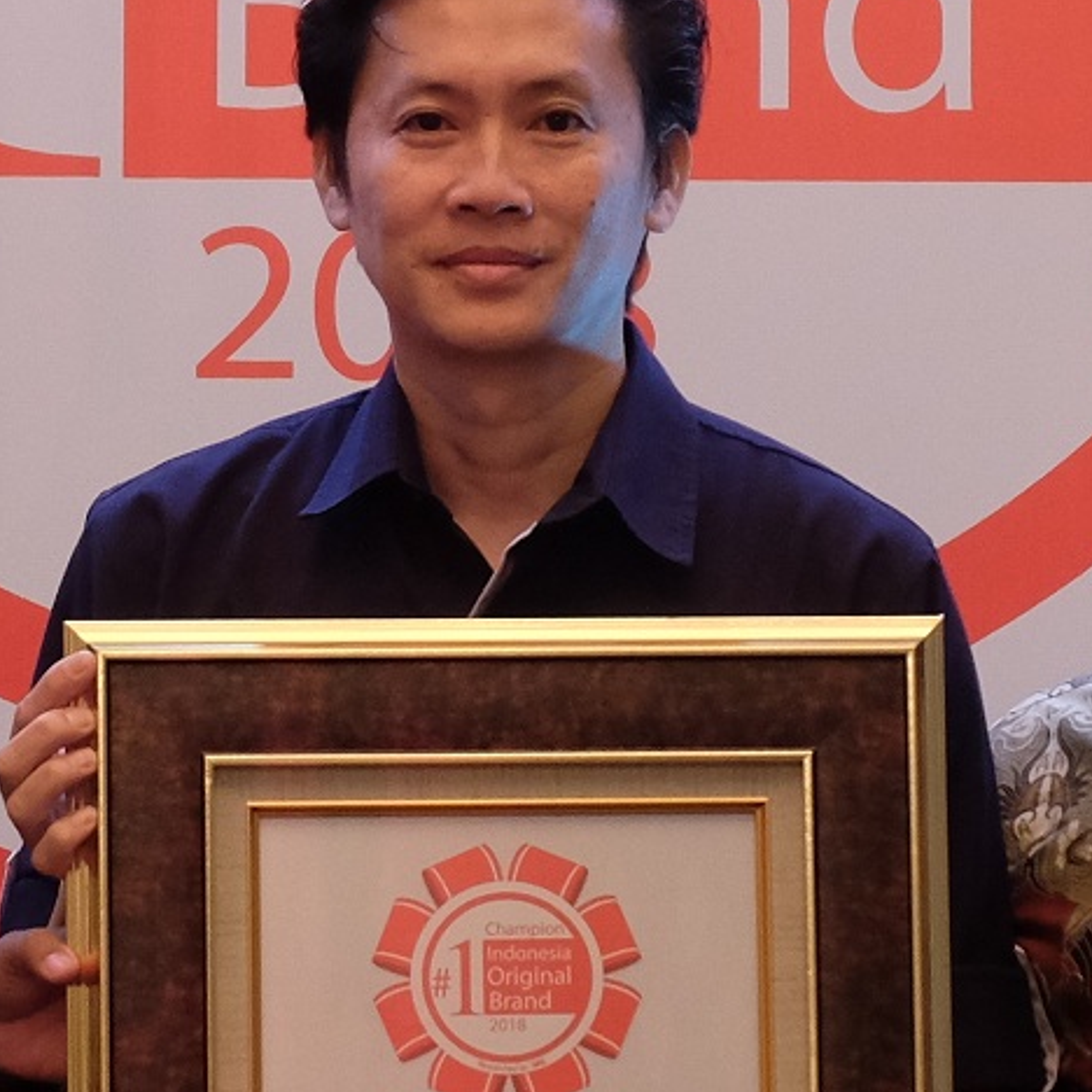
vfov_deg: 8.0
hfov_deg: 8.0
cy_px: 644
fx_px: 7780
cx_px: 460
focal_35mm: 218
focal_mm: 32.6
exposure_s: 1/17
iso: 1600
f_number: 4.3
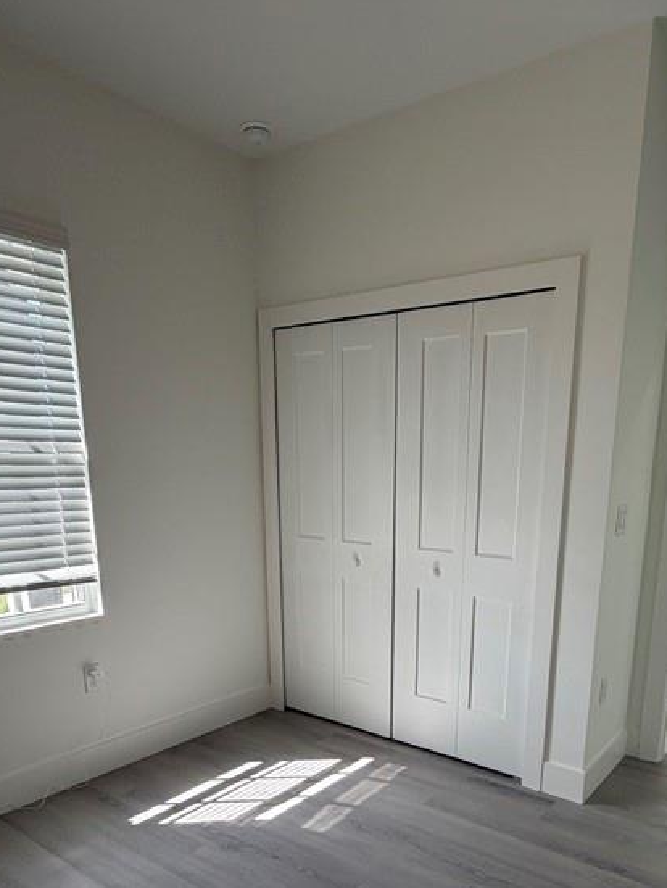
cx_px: 395
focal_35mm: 26
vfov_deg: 64.3
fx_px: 667
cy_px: 635
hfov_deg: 52.8
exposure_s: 1/121
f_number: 2.2
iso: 64
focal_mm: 2.22
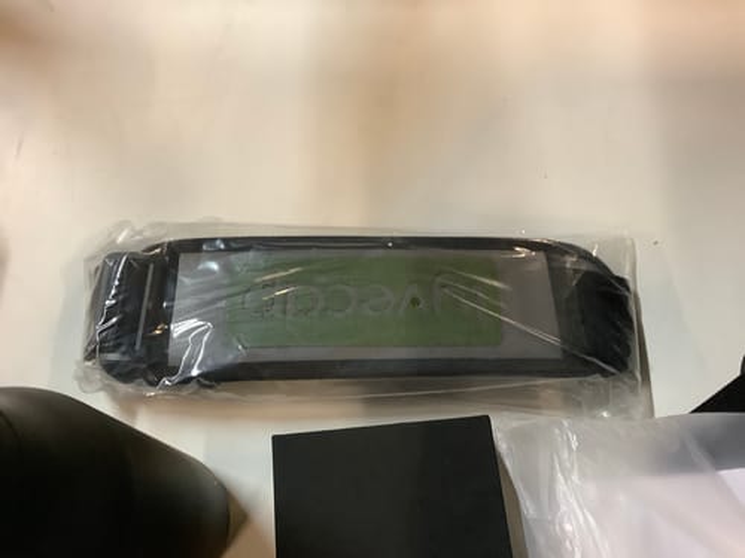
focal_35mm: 31
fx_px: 667
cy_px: 279
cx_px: 372
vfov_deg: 45.4
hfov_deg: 58.4
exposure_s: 1/50
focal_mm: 3.3
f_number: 2.4
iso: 320
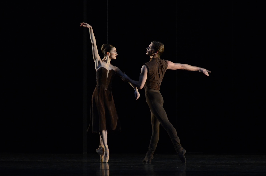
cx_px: 133
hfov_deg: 15.9
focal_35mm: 129
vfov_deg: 10.6
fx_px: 951
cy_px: 88
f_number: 4.5
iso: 2500
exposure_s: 1/200
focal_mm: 86
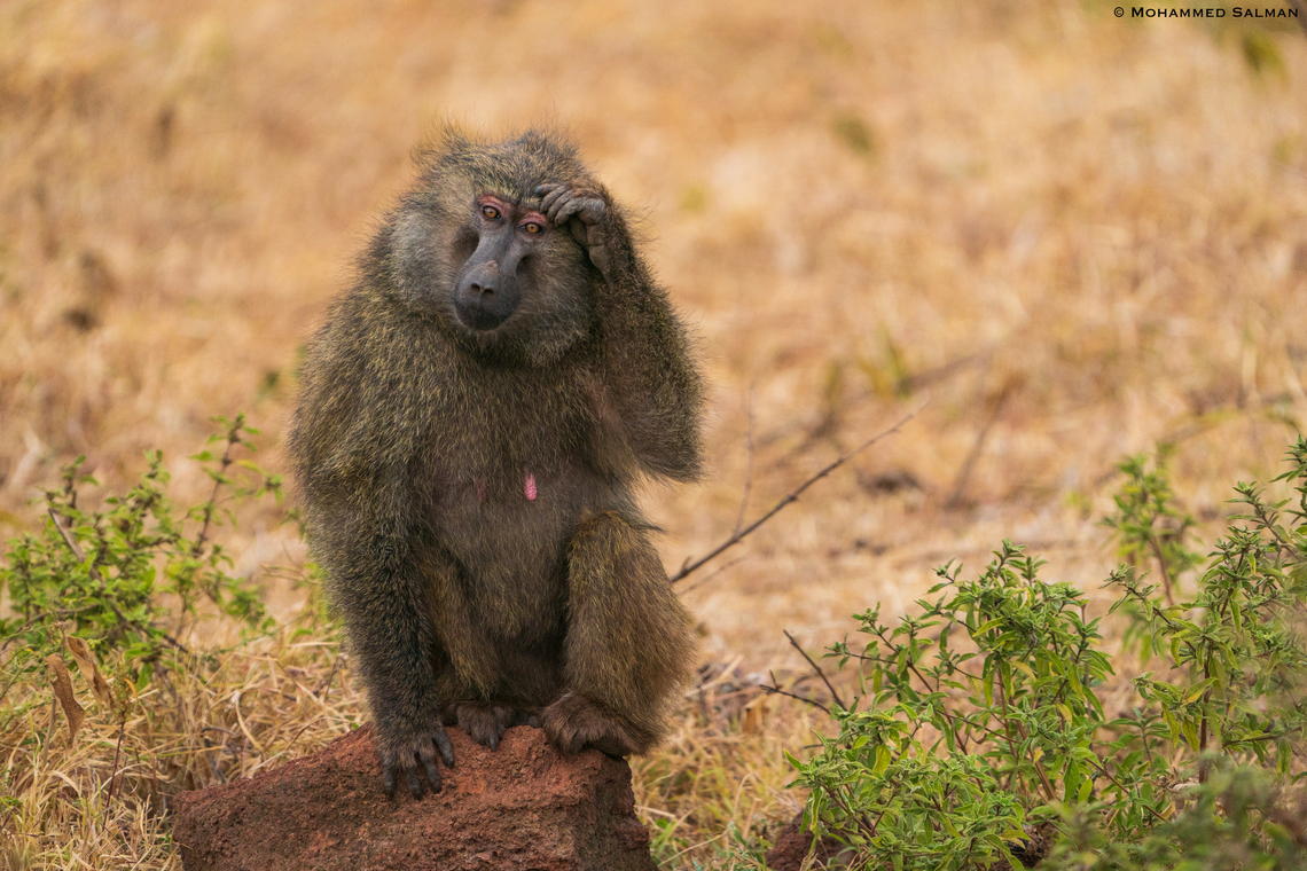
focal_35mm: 600
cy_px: 436
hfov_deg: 3.4
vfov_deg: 2.3
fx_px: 21782
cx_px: 654
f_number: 6.3
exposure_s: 1/2500
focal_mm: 600
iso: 1600
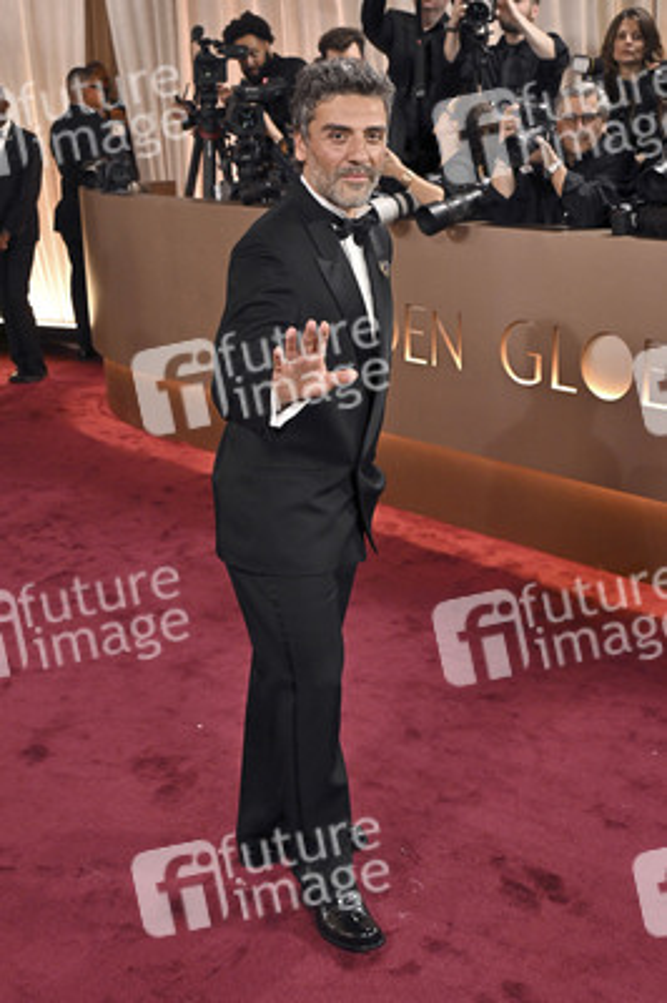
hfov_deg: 34.2
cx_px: 334
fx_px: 1086
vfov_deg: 49.6
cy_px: 502
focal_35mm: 39
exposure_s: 1/320
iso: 2500
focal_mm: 39
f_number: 5.6
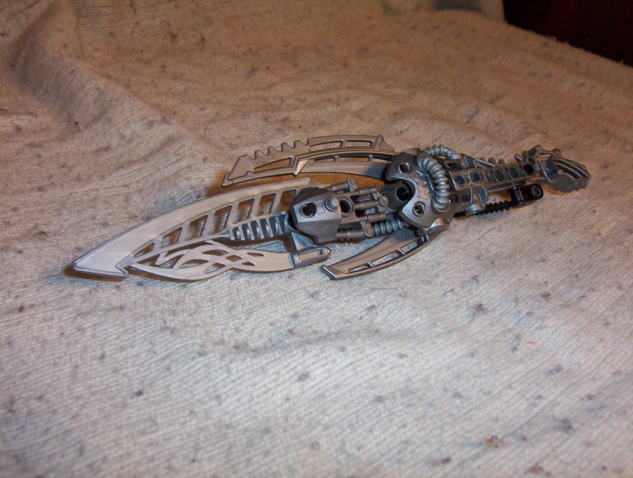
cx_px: 316
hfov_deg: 51.2
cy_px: 239
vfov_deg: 39.8
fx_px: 660
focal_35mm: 36
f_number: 2.76
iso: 140
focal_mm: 5.54
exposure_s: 1/30
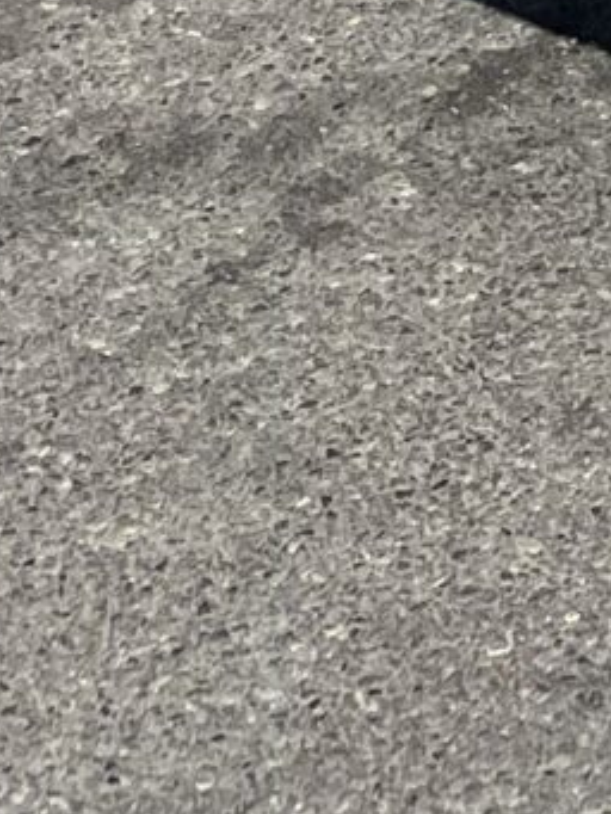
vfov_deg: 7.7
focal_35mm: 195
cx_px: 1110
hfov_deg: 7.4
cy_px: -2175
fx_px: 4586
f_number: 1.6
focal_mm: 5.1
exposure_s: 1/6897
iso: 50
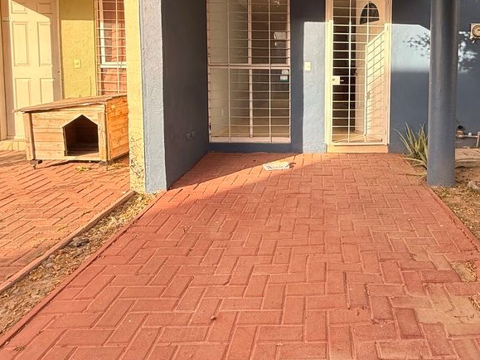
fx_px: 402
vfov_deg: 46.9
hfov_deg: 59.4
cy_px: 102
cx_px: 340
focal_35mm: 29
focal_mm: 2.22
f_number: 2.2
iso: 64
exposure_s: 1/265
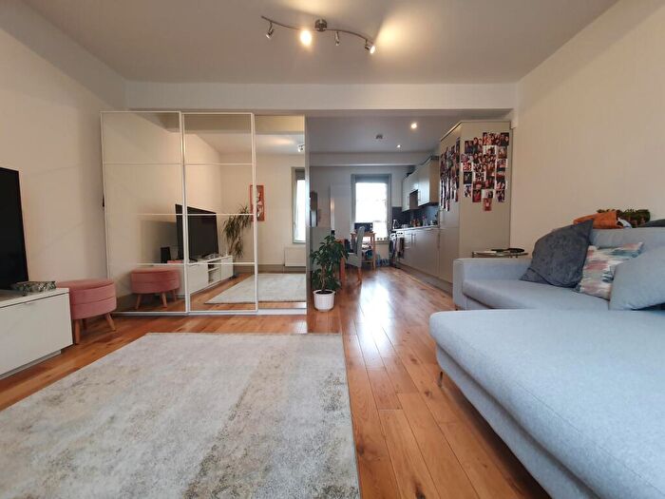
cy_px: 250
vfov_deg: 89.9
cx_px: 332
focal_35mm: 13
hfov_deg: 106.2
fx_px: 250
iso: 200
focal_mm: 1.8
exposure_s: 1/50
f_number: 2.2
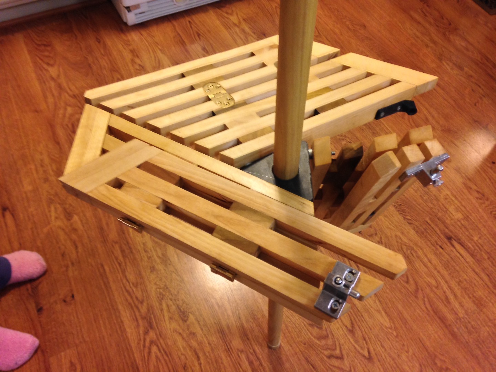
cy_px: 186
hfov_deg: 55.4
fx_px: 473
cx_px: 248
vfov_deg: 42.9
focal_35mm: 33
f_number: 2.4
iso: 125
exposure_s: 1/20
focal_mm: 4.12
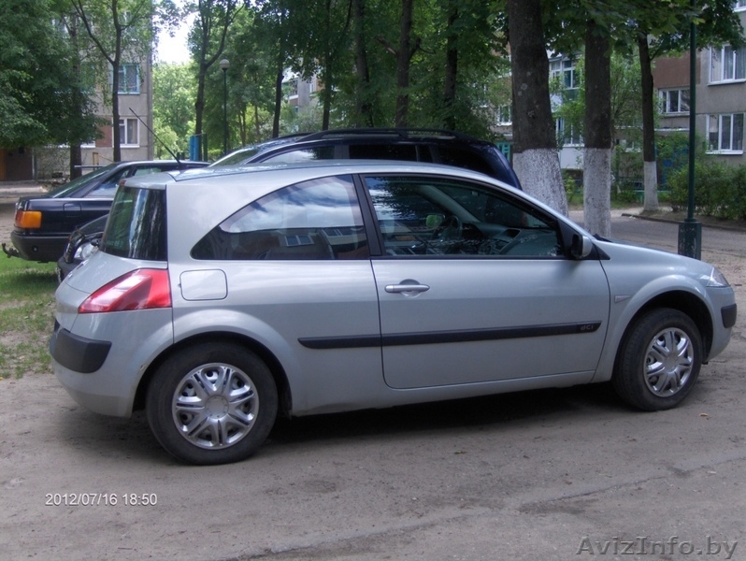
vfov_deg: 37.8
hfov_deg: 48.9
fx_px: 820
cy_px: 280
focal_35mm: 38
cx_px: 373
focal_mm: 8.4
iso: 100
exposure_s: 1/225
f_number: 2.8
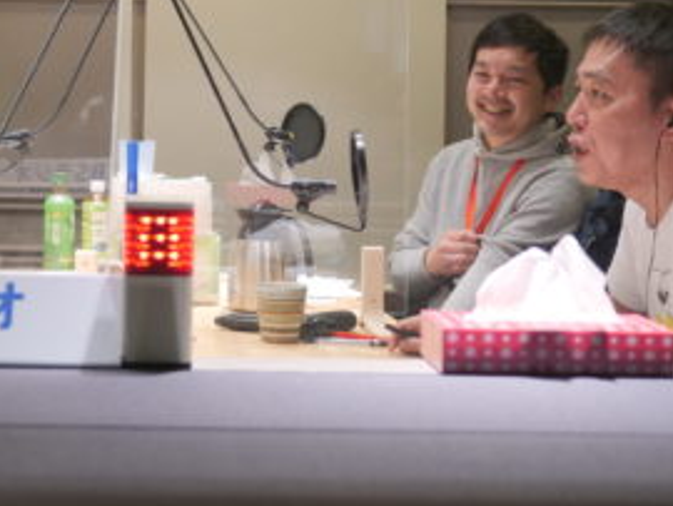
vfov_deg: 20.4
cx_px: 143
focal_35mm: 71
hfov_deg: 26.9
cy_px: 72
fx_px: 1382
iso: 400
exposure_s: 1/60
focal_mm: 18
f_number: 1.7
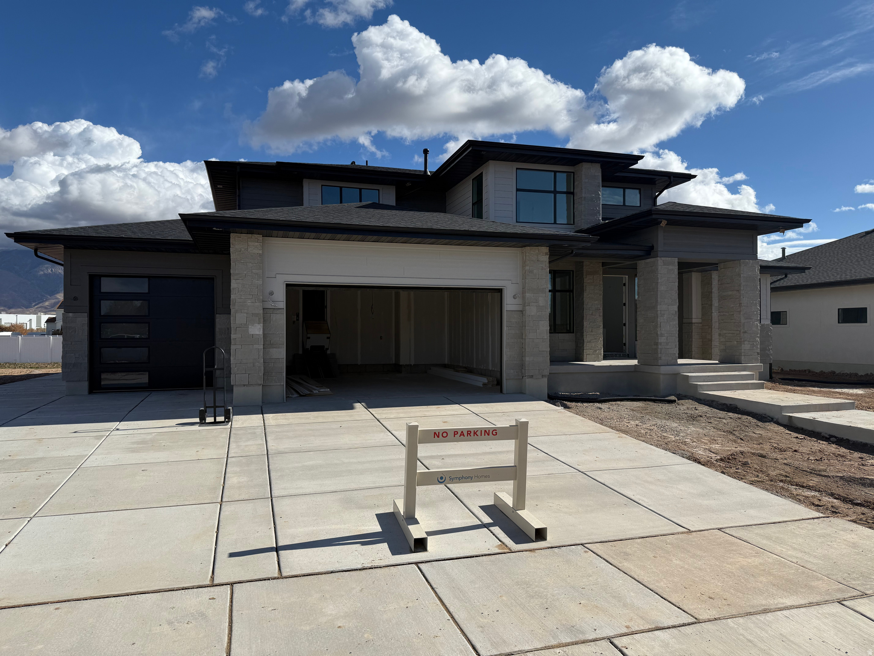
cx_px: 437
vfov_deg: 56.8
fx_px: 606
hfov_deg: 71.6
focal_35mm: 24
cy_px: 328
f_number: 1.78
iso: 80
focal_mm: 6.76
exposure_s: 1/7353
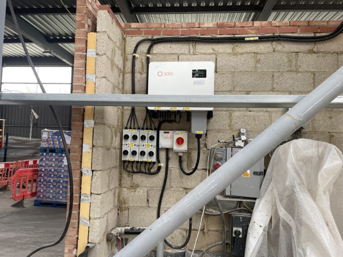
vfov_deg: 53.1
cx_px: 172
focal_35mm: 26
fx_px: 258
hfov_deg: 67.3
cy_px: 128
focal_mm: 4.2
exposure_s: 1/112
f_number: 1.6
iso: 125
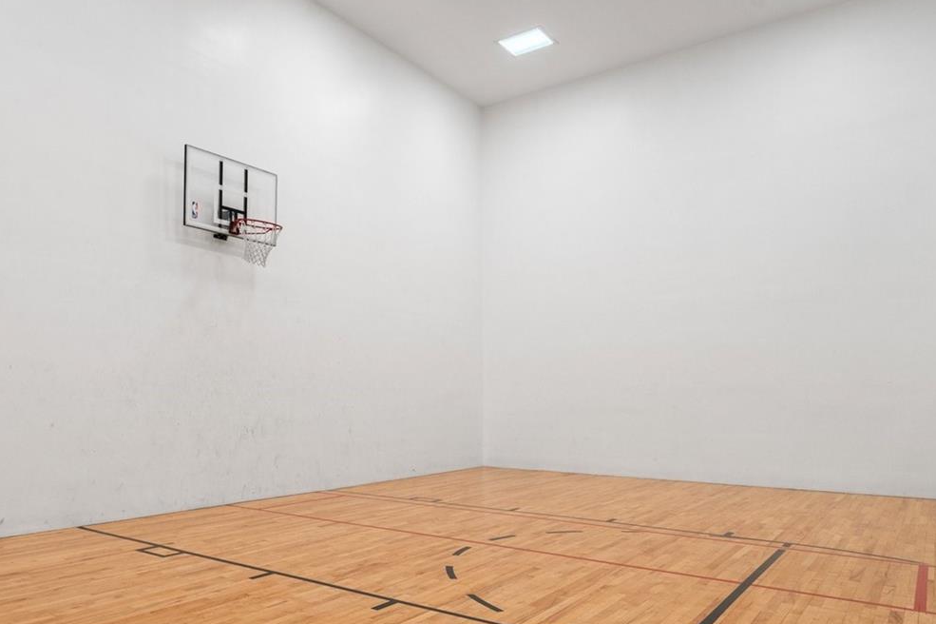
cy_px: 408
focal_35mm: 26
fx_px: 676
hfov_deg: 66.4
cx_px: 272
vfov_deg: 48.8
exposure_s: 1/15
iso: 320
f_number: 8
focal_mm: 16
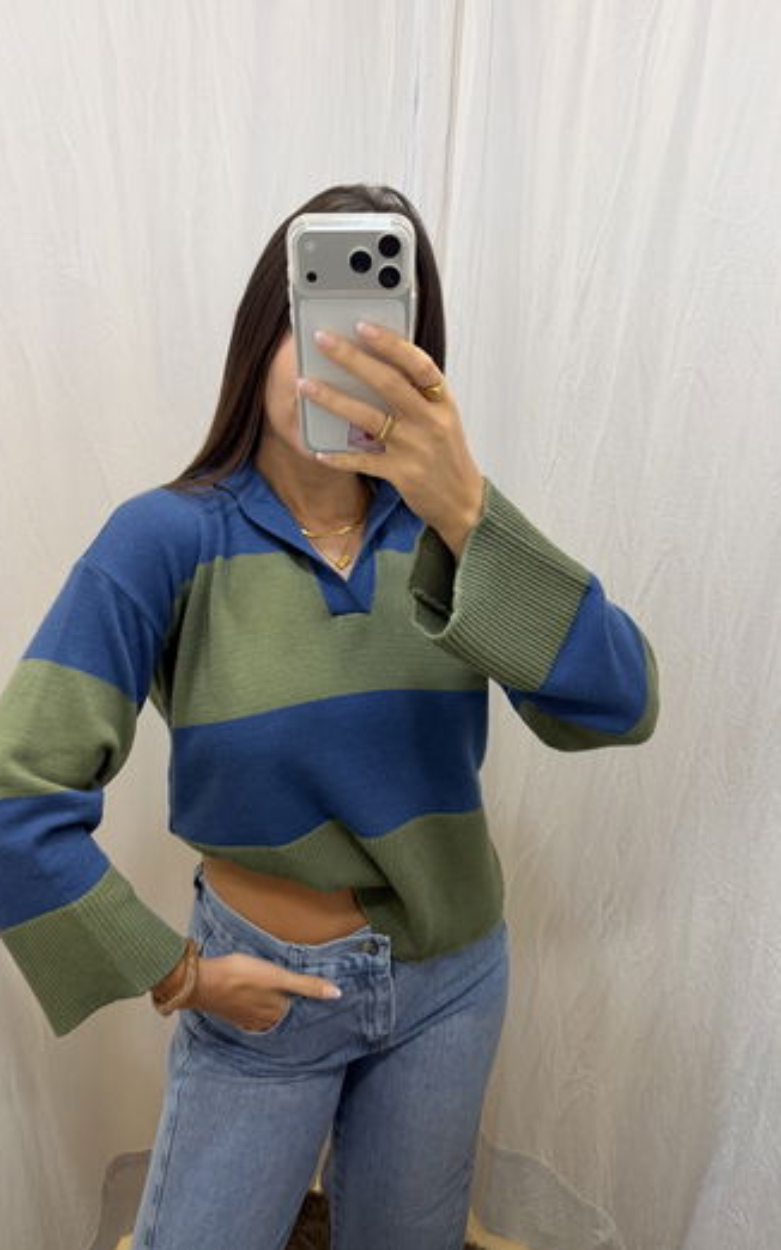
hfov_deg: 47.5
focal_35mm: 26
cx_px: 367
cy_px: 619
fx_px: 886
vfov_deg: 70.4
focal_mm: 6.76
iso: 160
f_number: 1.78
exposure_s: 1/100
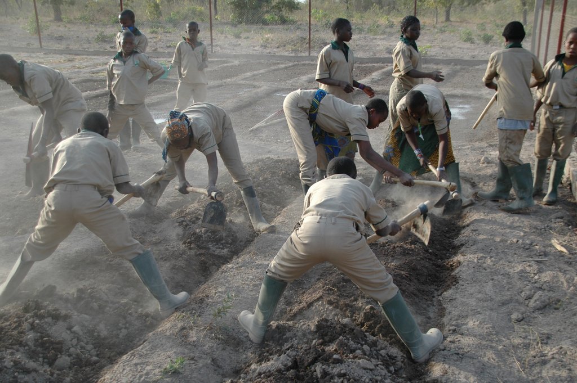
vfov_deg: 30.8
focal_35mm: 44
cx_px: 288
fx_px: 697
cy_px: 192
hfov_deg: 45.0
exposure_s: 1/500
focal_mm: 29
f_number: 4.2
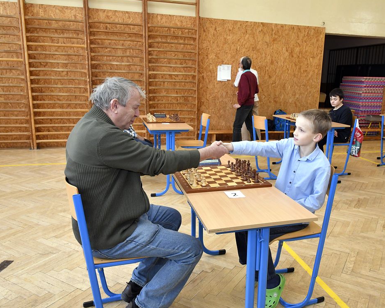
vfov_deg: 50.0
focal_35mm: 29
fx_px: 331
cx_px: 226
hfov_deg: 60.0
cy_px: 155
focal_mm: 16
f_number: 6.3
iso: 2000
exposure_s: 1/200
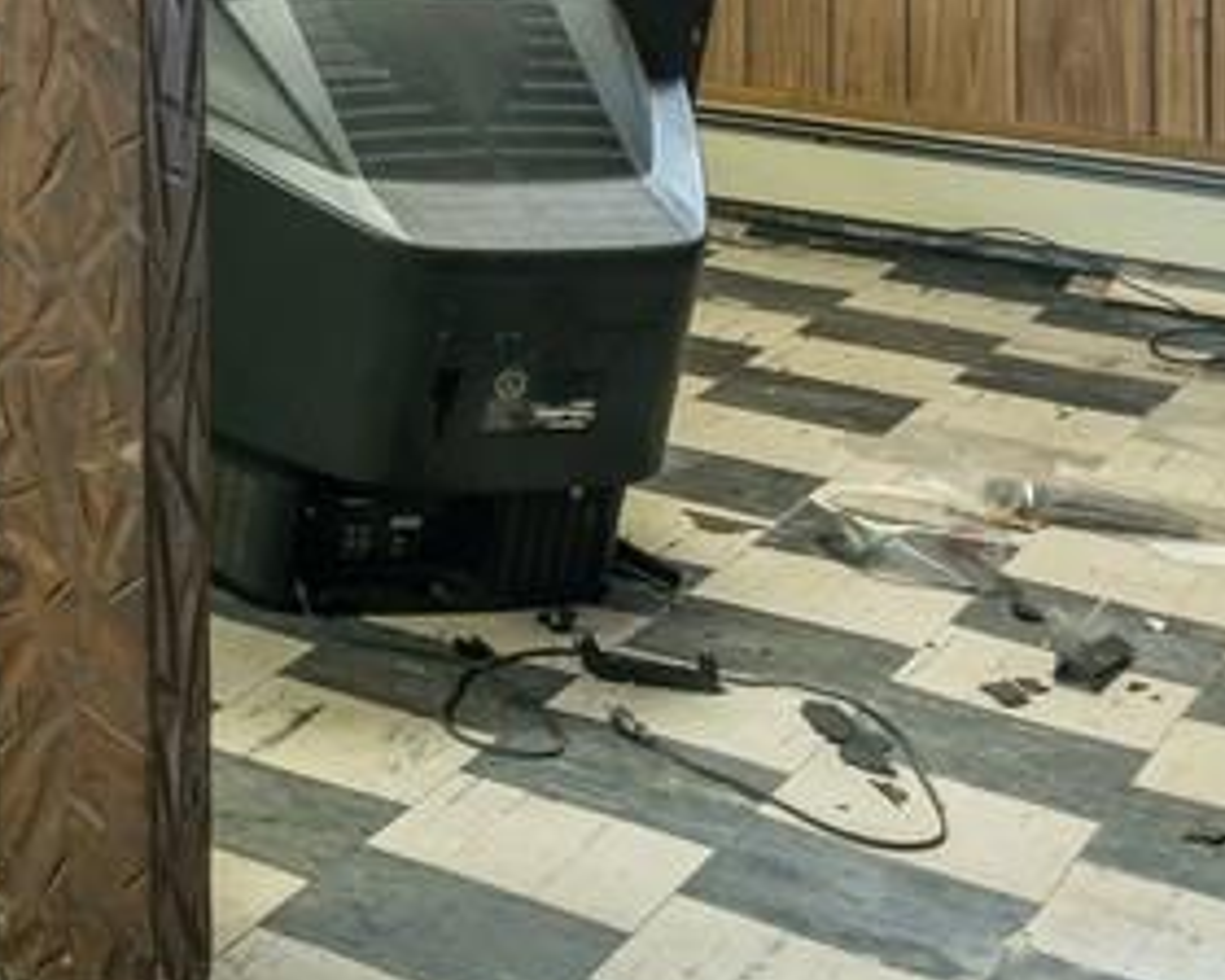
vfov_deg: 18.2
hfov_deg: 19.2
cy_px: -486
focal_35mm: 75
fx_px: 2719
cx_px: -976
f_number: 13
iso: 100
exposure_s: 13
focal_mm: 14
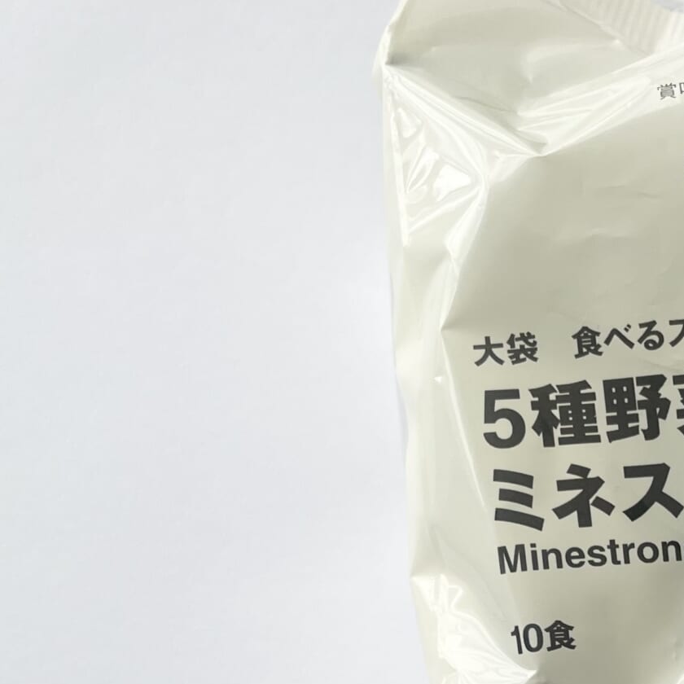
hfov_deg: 23.1
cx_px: 768
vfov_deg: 23.2
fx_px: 1565
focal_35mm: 70
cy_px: 742
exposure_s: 1/269
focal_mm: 4.2
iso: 32
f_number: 1.6
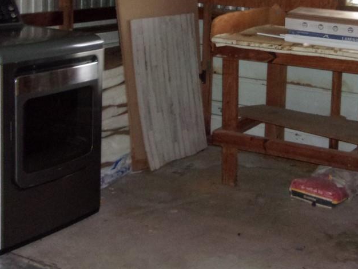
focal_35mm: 69
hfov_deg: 27.6
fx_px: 714
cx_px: 282
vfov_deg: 21.1
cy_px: 56
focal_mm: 4.9
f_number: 3
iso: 320
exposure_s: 1/34
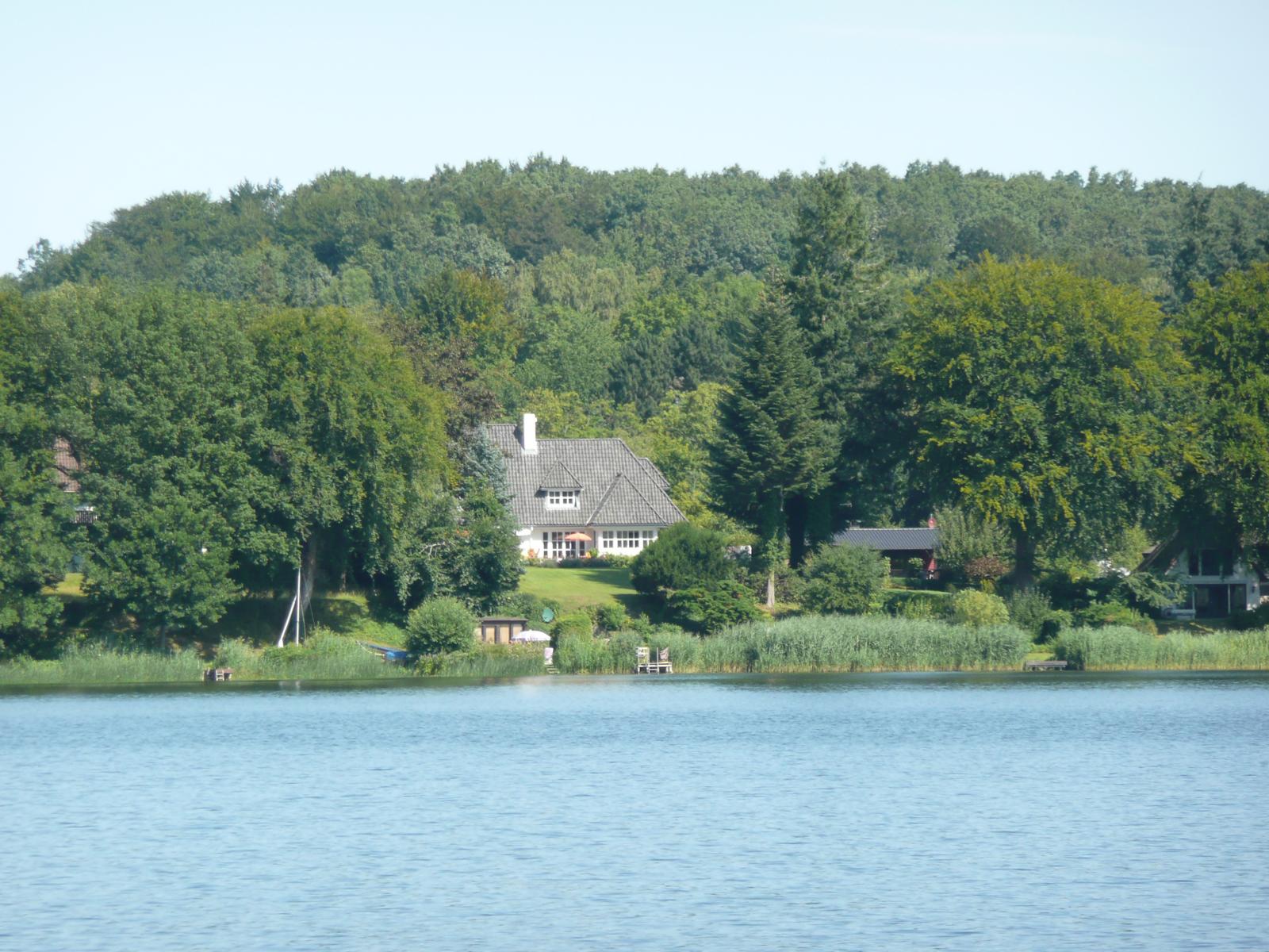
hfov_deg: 7.1
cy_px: 476
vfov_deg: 5.3
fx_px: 10265
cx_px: 634
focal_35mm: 280
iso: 100
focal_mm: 46
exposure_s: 1/250
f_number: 4.9
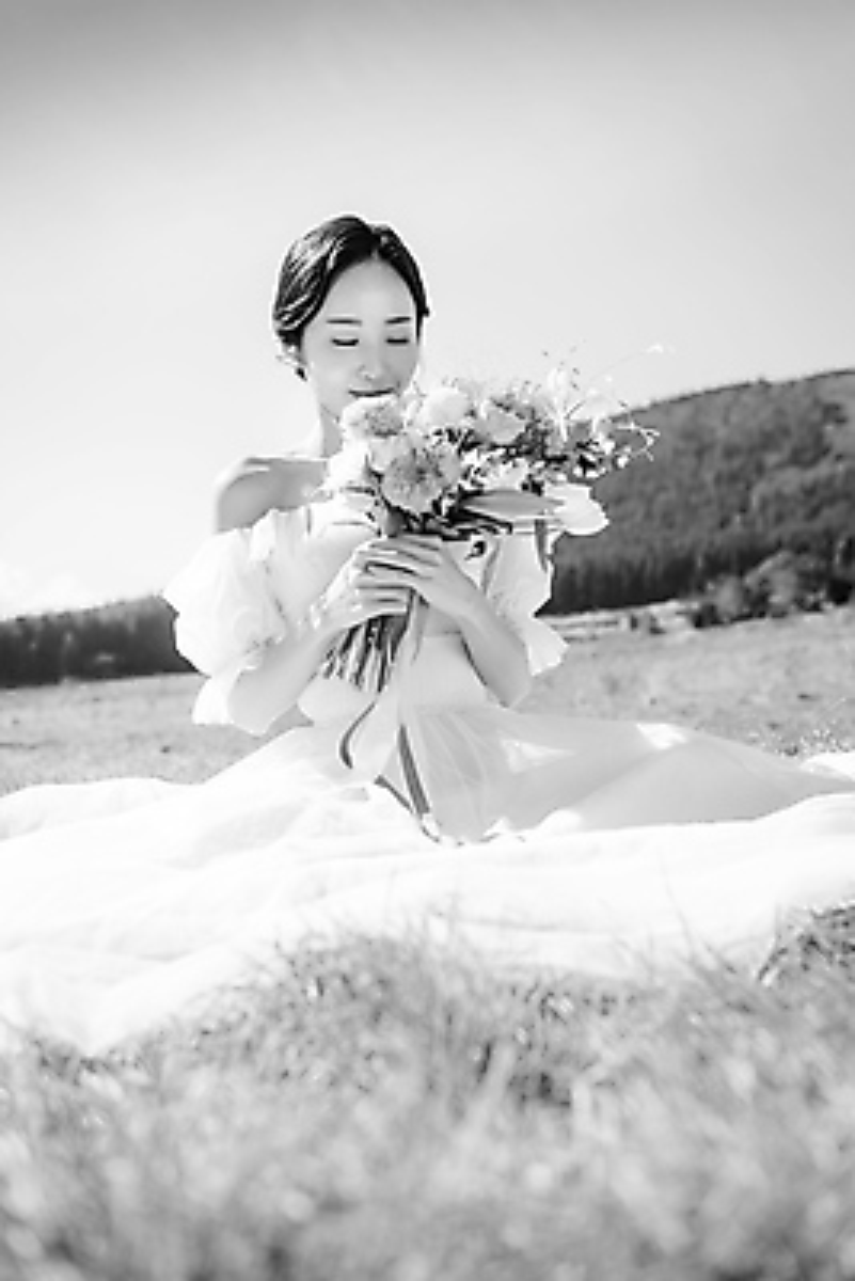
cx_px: 428
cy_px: 640
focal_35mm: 45
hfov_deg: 29.9
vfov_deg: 43.6
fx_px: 1602
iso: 125
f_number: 4
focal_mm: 45
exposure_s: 1/1000
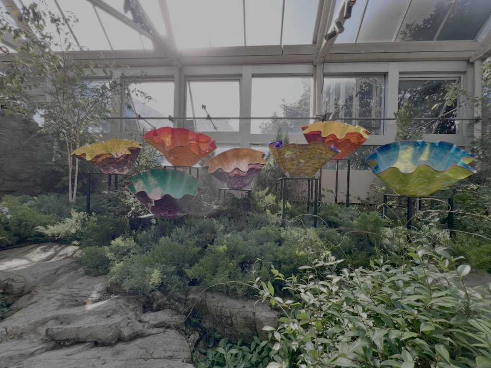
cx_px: 246
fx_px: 184
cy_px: 184
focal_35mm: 13
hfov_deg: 106.2
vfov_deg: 89.9
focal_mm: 1.57
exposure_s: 1/219
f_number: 1.8
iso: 32
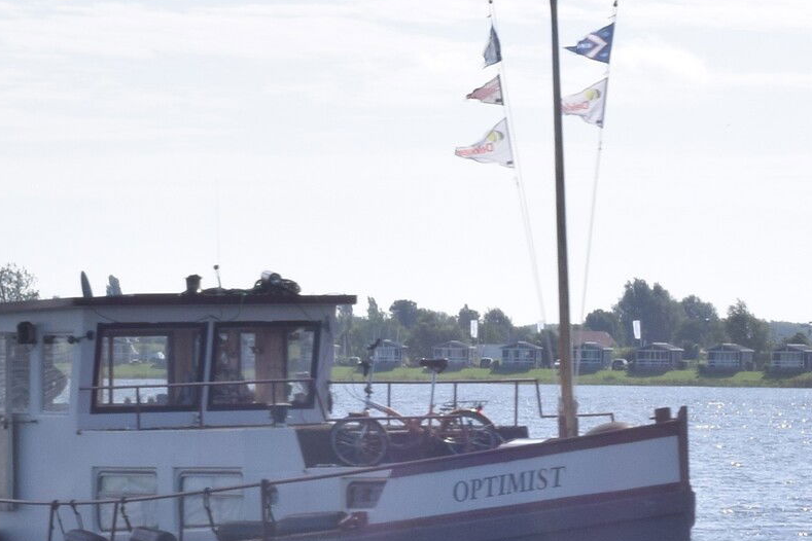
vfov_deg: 18.6
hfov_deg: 27.6
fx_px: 1646
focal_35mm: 73
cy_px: 404
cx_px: 328
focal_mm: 32
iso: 200
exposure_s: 1/30
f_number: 22
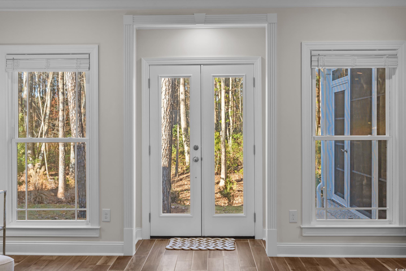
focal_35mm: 38
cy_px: 136
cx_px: 203
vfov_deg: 35.1
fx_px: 429
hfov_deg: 50.7
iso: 400
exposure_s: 1/15
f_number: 8
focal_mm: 38
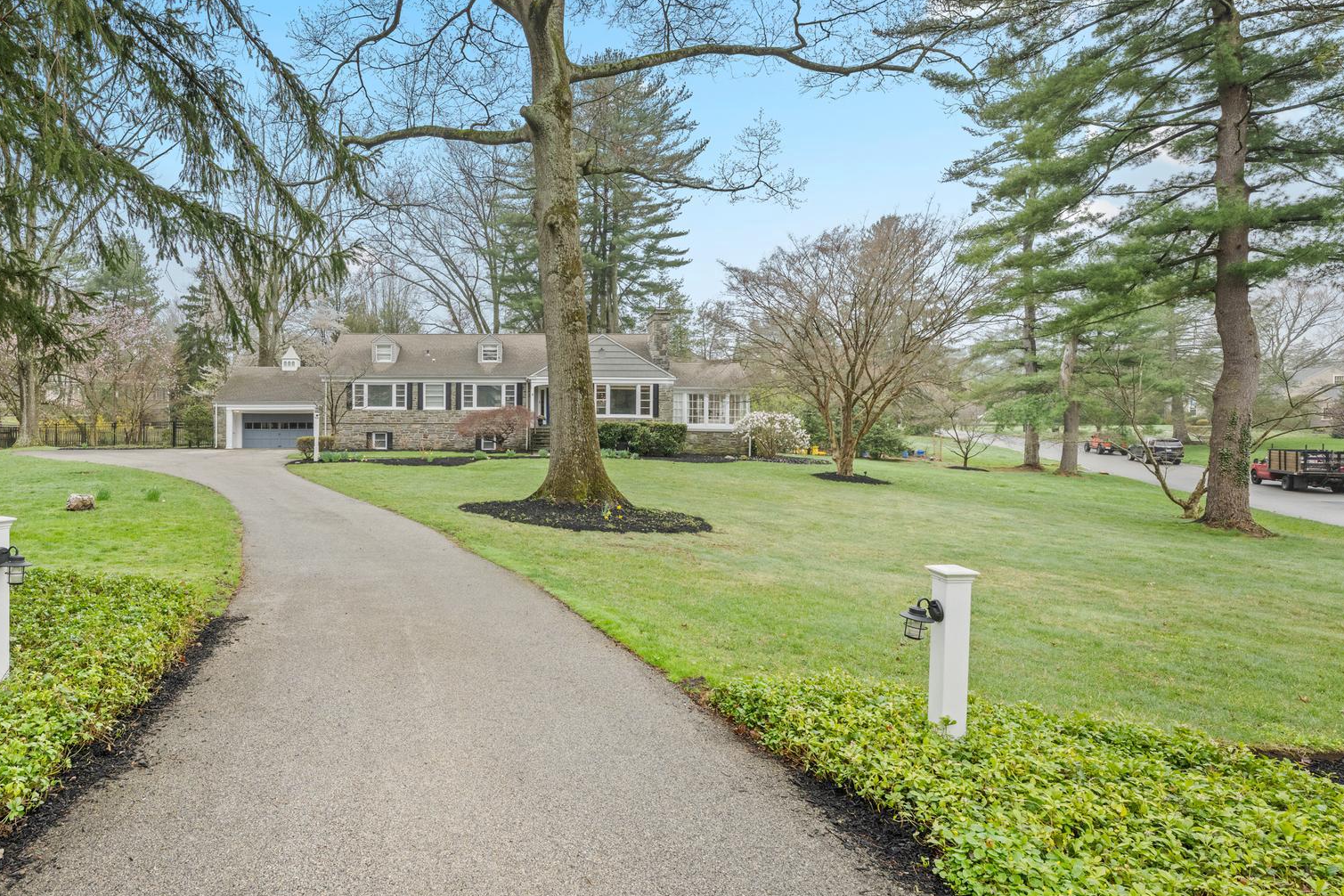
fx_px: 735
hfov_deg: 82.9
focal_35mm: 20
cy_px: 443
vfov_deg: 62.8
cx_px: 487
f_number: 7.1
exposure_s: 1/100
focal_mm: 14.5
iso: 500
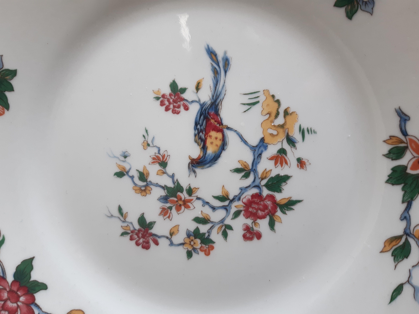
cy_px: 157
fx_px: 315
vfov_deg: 53.1
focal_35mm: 26
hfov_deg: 67.3
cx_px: 210
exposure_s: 1/100
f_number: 1.7
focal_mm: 3.93
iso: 80
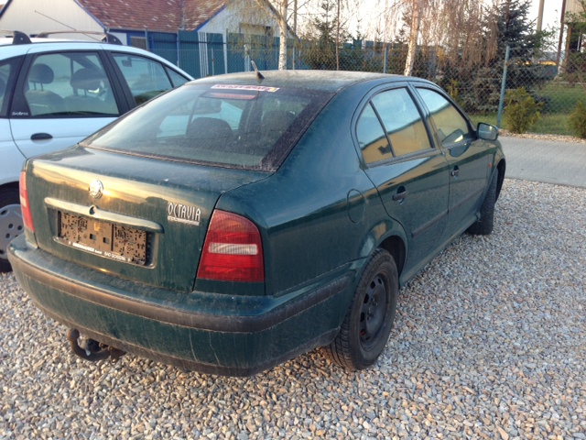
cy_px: 220
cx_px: 293
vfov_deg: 42.9
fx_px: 559
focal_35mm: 33
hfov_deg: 55.4
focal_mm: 4.13
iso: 50
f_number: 2.4
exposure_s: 1/40
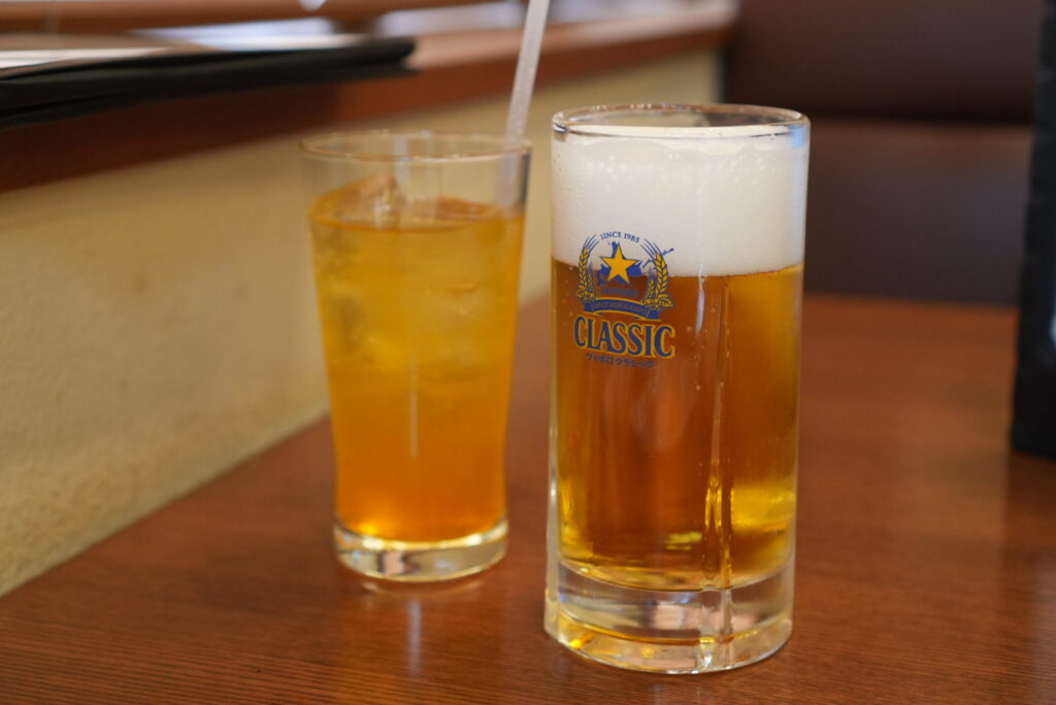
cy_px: 352
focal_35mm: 52
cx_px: 528
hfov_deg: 37.8
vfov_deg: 25.8
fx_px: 1541
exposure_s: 1/200
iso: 1600
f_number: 3.2
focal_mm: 35
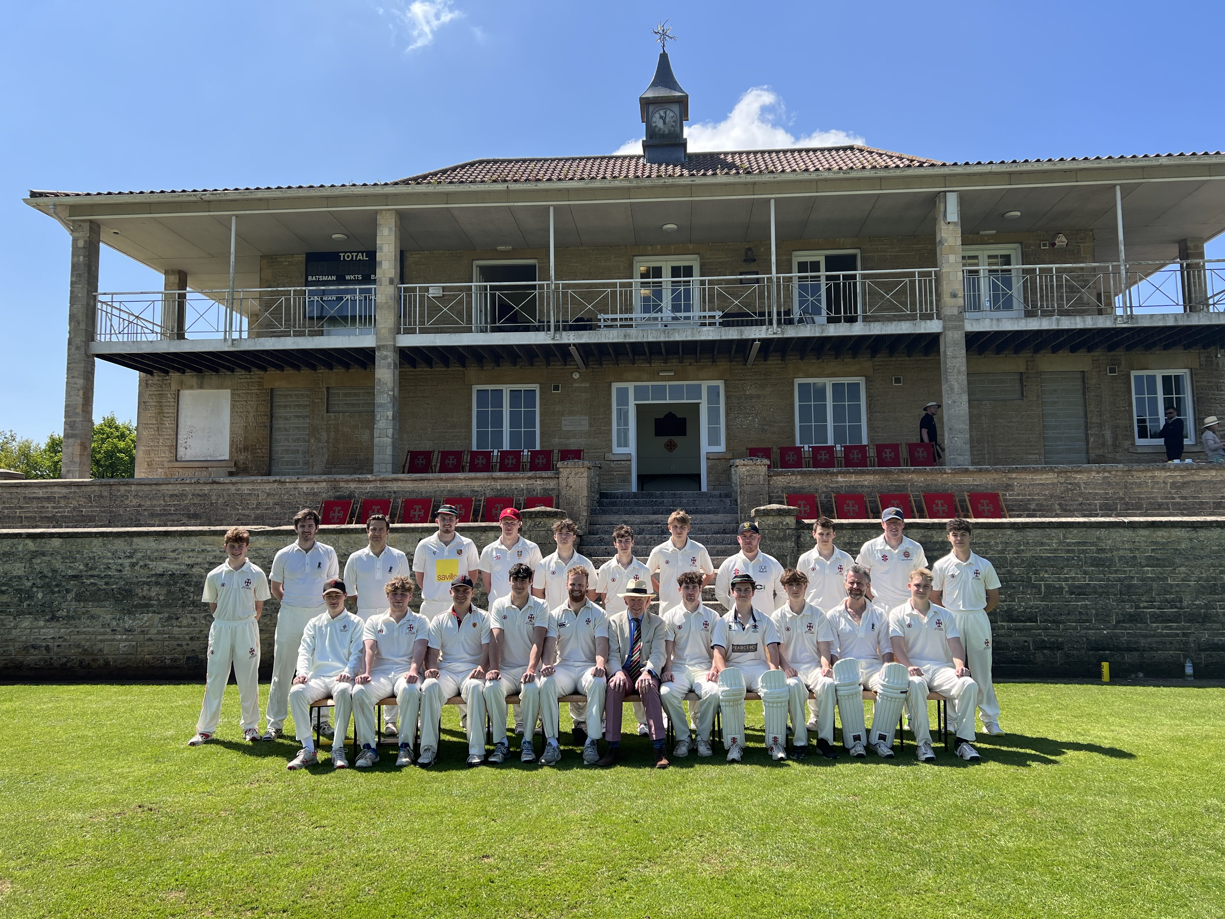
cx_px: 612
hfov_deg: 67.3
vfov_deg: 53.1
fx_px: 920
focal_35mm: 26
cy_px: 460
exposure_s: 1/2571
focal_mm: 5.7
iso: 50
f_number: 1.5
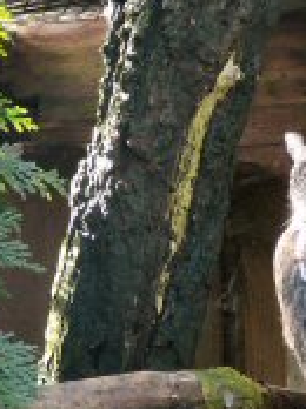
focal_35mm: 295
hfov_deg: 5.0
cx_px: 101
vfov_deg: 6.7
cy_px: 230
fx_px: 3486
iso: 160
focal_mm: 19
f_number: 3.9
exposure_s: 1/60
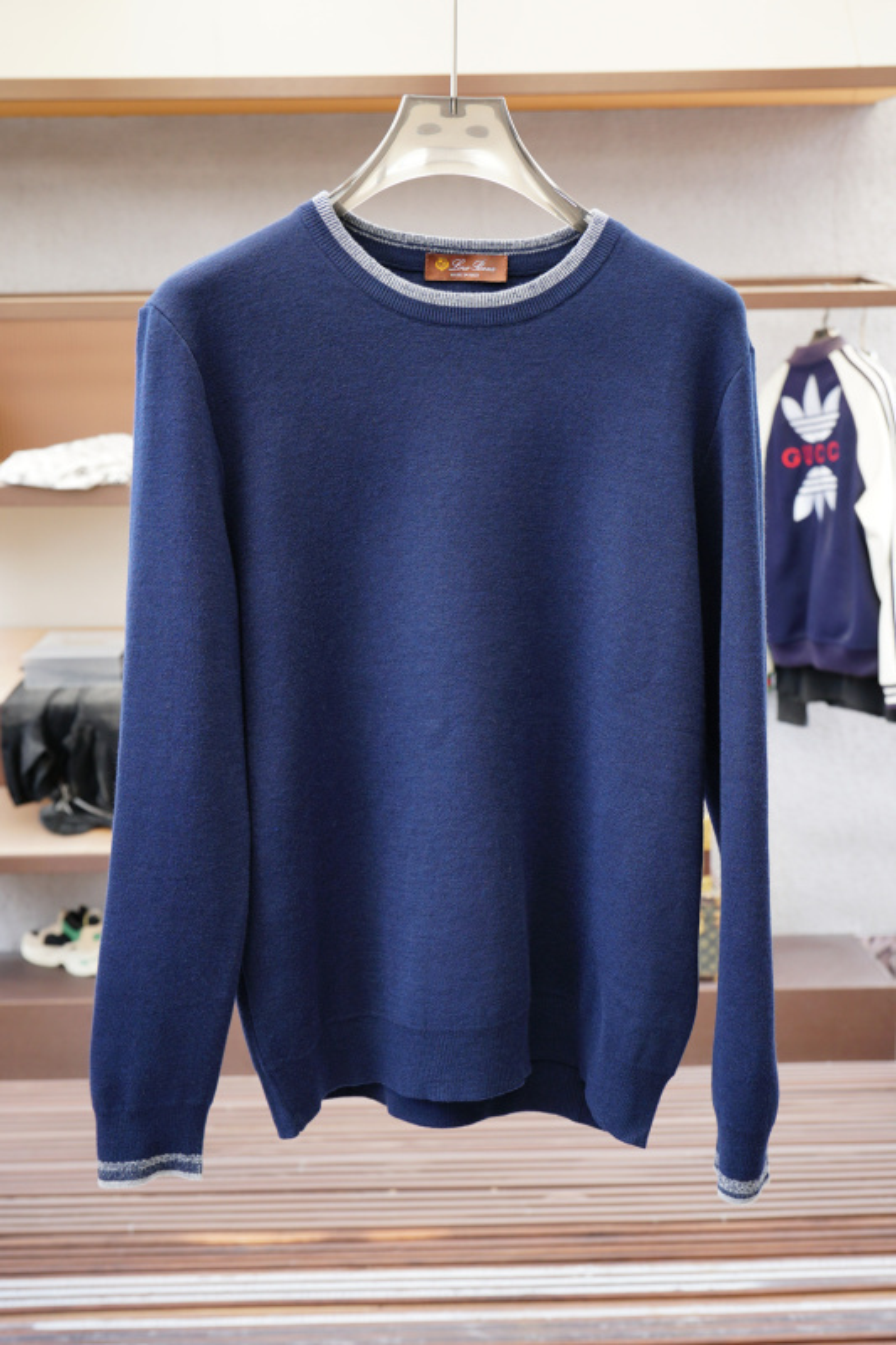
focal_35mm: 42
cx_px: 448
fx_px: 1569
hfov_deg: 31.9
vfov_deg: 46.4
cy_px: 672
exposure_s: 1/125
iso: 320
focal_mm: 28
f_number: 4
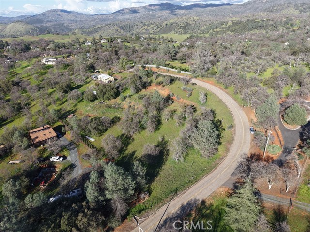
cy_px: 116
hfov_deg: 71.6
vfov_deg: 56.8
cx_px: 155
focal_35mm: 24
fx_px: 215
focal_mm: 8.67
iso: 110
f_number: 1.8
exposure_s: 1/2000
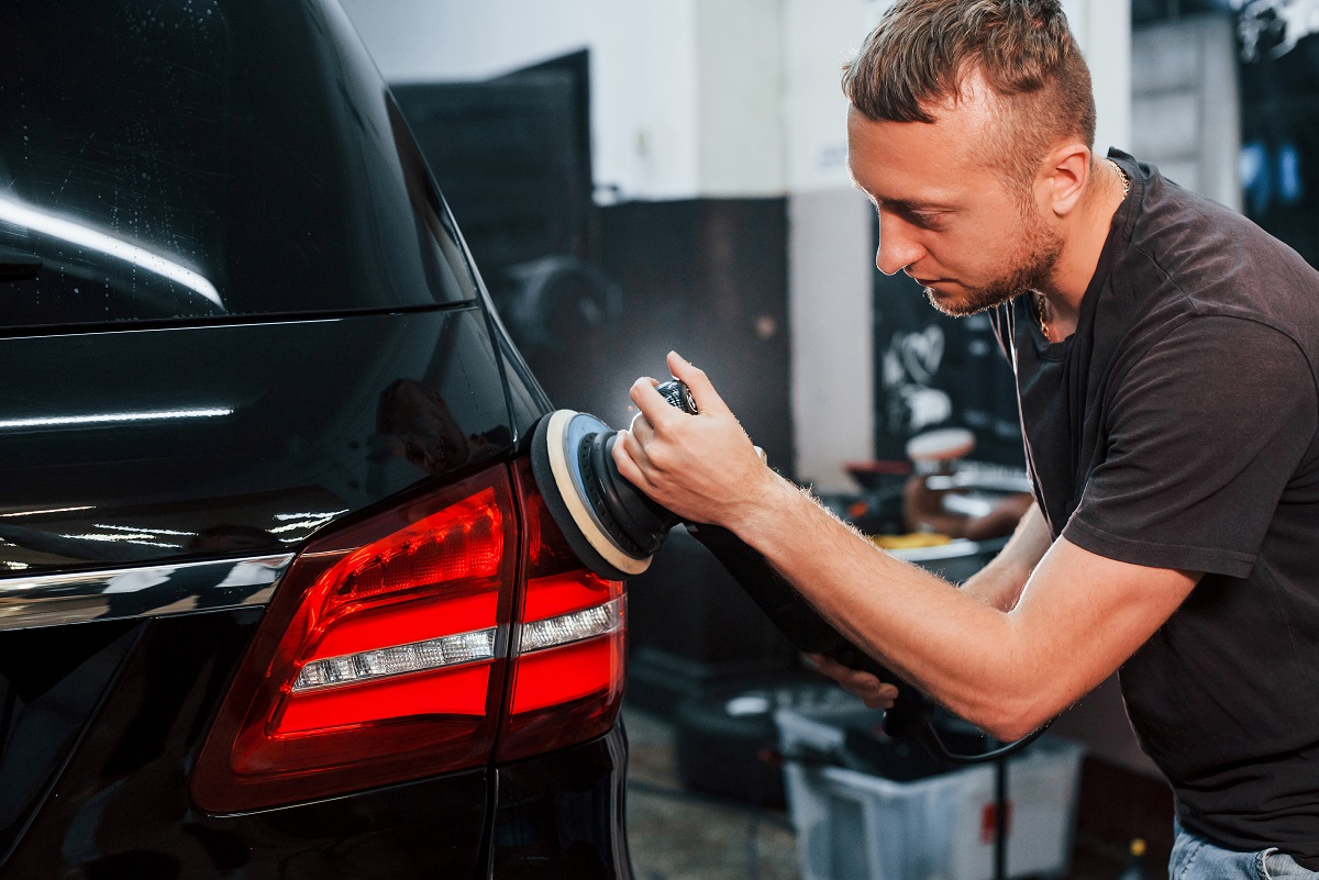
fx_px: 1833
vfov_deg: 27.0
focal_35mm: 50
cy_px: 440
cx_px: 660
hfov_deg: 39.6
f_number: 3.2
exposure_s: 1/400
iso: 1000
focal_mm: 50
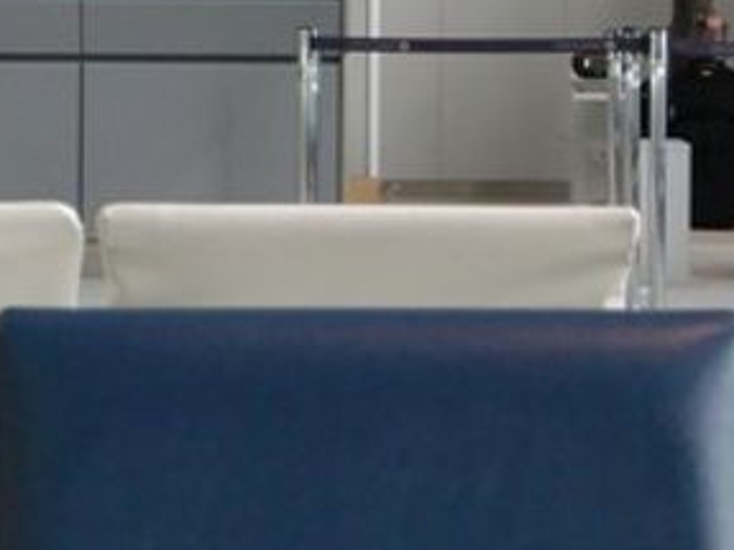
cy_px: -55
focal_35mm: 179
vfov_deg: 8.2
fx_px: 3794
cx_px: 358
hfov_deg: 11.1
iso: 400
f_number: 4.6
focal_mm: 13.9
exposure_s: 1/60
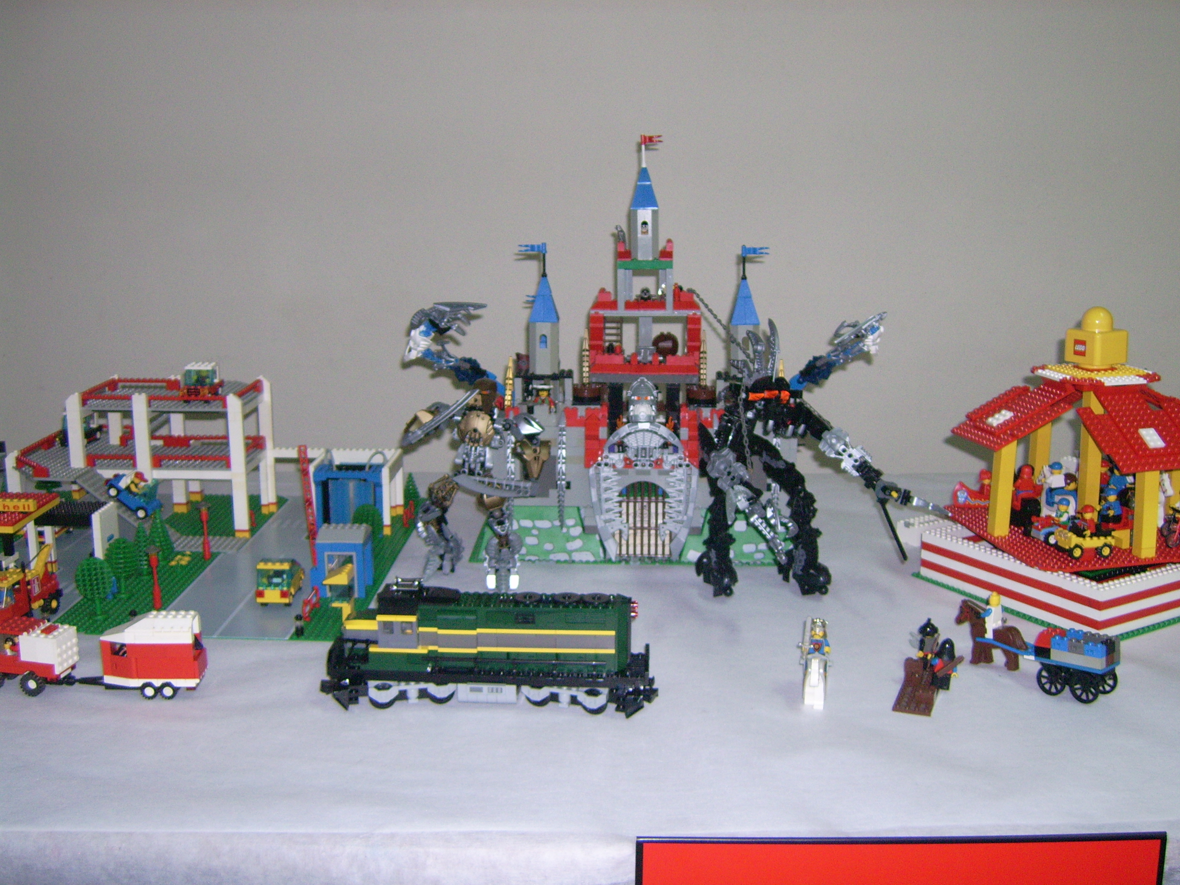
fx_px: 1364
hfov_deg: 46.8
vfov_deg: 36.0
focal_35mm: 40
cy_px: 442
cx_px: 590
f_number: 2.8
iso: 100
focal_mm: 8.25
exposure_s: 1/42
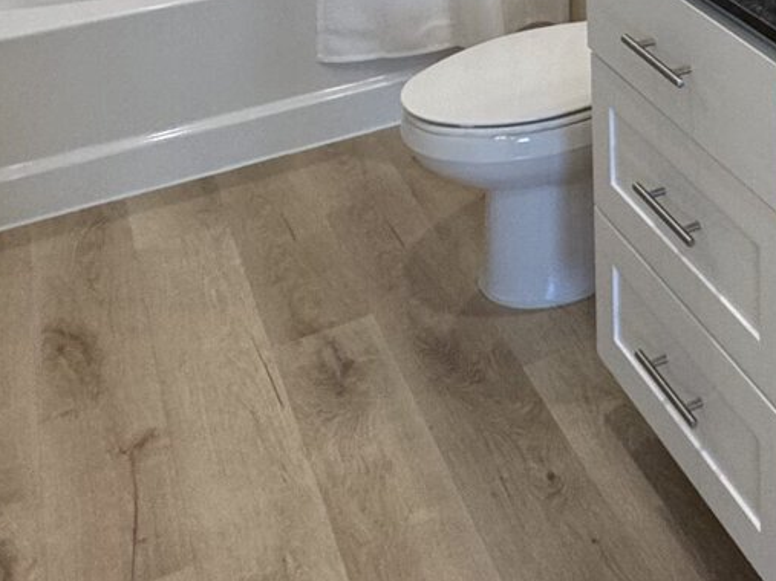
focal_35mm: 53
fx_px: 1188
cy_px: -359
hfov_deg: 34.2
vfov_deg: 21.5
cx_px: 695
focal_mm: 2.22
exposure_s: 1/120
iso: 160
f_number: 2.2
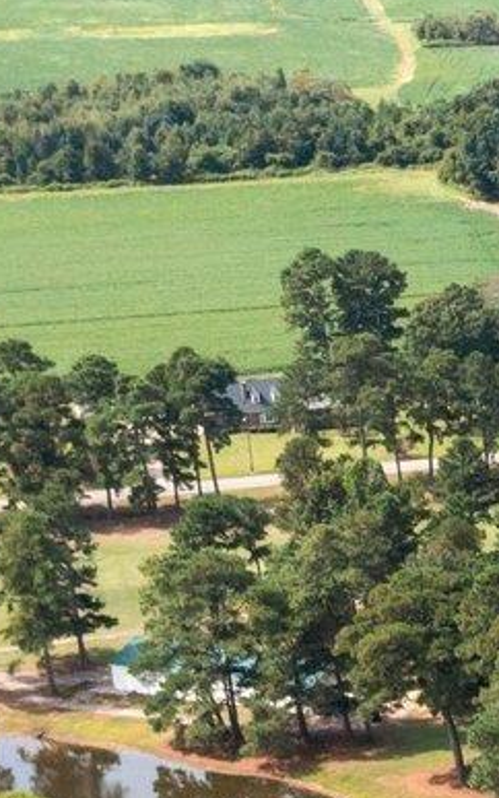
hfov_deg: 7.6
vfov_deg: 13.7
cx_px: 1491
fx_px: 3284
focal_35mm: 151
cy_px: 699
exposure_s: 1/1000
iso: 100
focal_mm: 10.26
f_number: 4.5
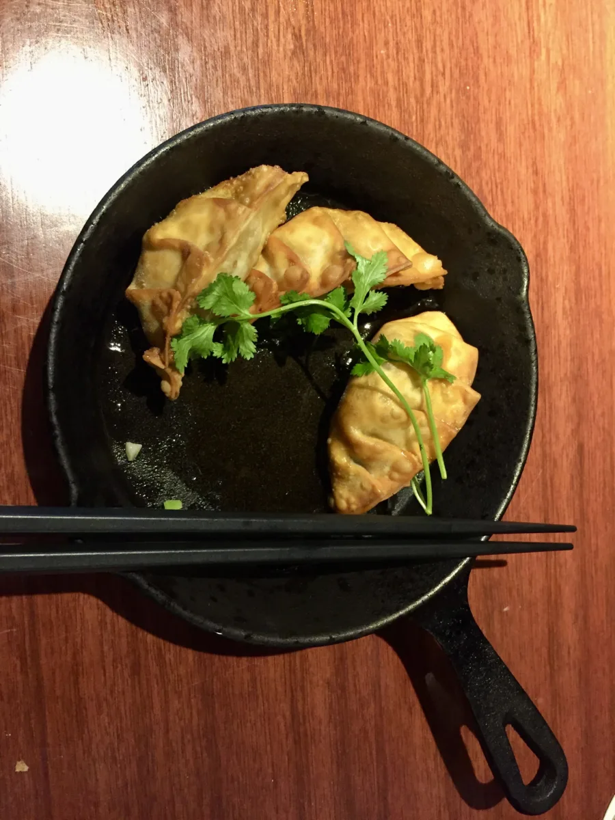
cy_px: 410
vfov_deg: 61.7
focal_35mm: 29
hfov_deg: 48.2
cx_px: 308
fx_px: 687
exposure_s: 1/24
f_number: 2.2
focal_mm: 4.15
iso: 250
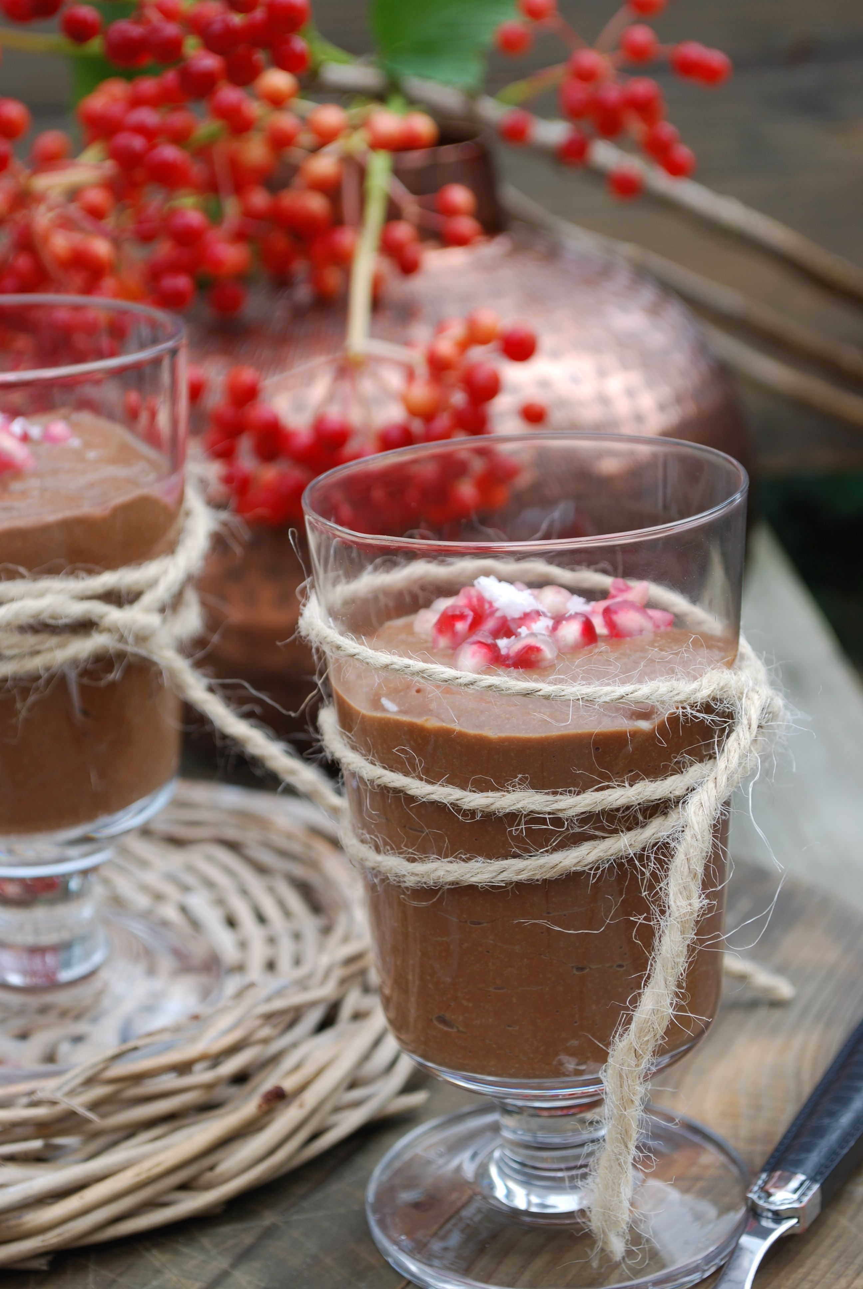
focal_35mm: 72
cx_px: 432
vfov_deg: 28.0
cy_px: 644
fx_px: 2581
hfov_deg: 19.0
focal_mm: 48
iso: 100
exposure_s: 1/100
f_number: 8
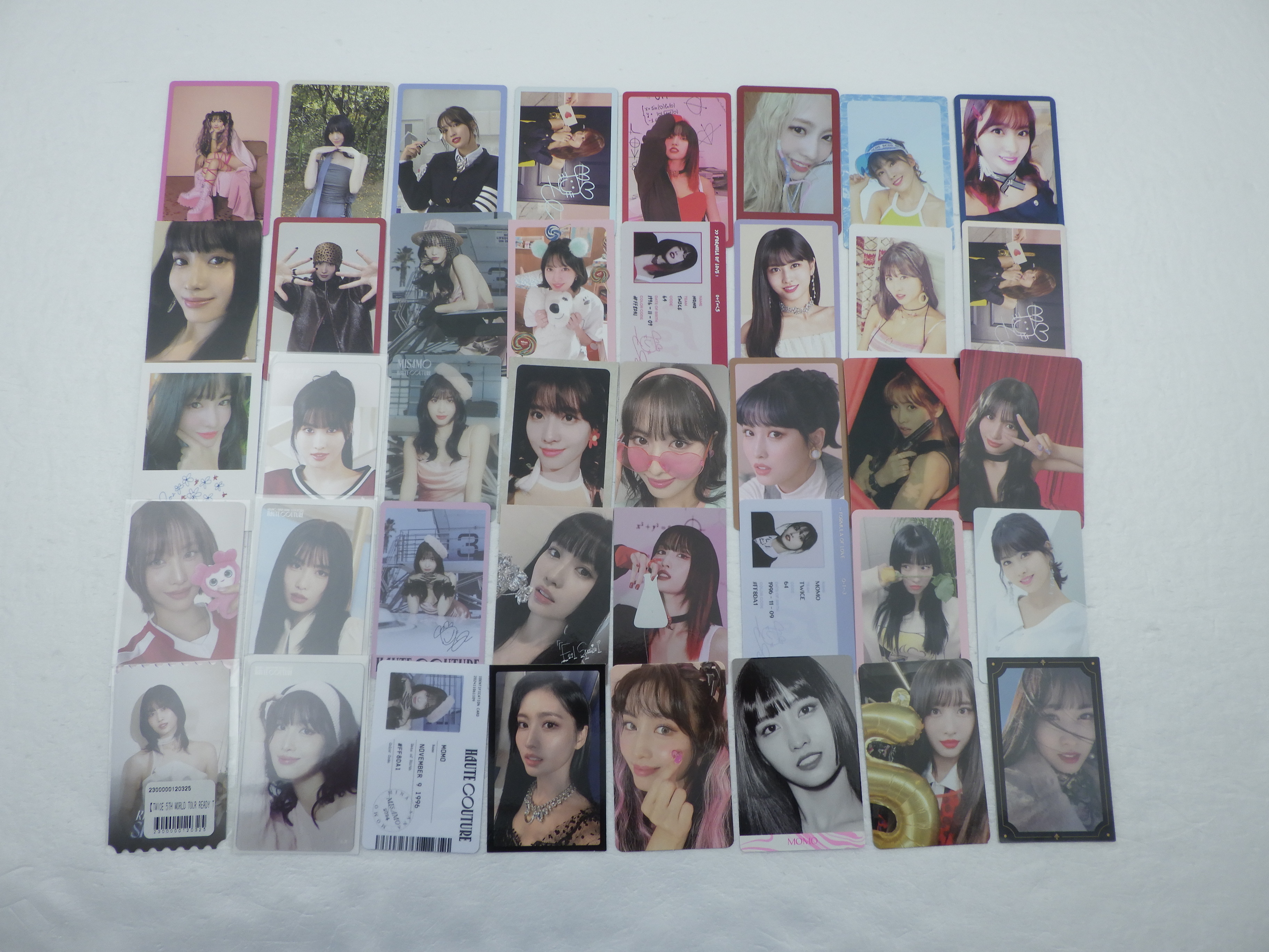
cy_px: 476
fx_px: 1026
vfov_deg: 49.7
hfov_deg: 63.4
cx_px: 634
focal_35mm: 28
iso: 125
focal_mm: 5
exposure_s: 1/50
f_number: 3.5
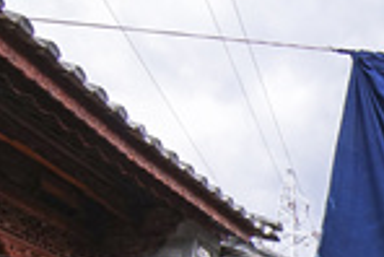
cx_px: 555
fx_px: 595
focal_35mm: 56
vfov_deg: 20.6
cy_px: 391
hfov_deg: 27.0
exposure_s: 1/160
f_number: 11
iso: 500
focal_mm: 11
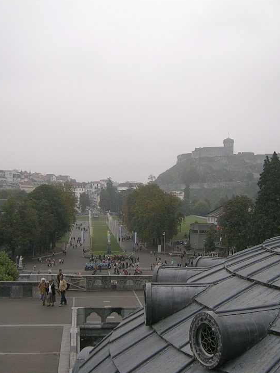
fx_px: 539
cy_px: 188
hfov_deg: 29.0
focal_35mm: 50
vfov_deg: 38.2
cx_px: 169
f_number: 2.8
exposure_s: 1/177
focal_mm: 5.4
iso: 50
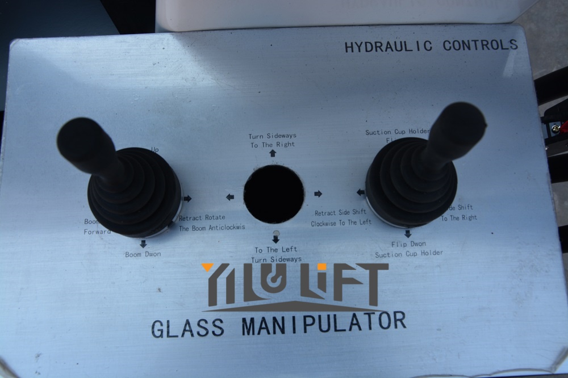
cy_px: 189
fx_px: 497
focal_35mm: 32
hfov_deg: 59.5
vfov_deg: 41.7
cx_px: 284
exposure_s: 1/100
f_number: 11
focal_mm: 21
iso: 200
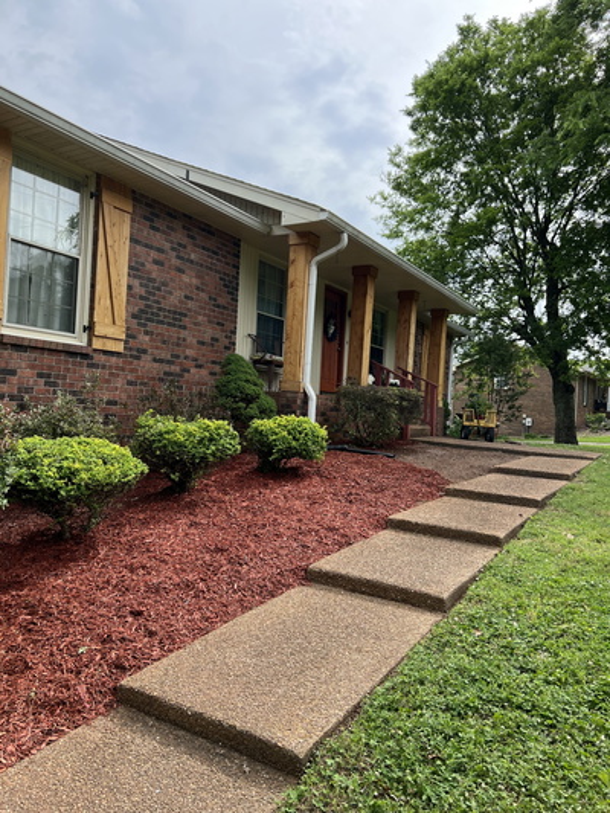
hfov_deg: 53.1
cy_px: 406
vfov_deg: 67.3
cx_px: 305
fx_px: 611
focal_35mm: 26
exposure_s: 1/1488
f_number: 1.5
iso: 50
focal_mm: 5.7
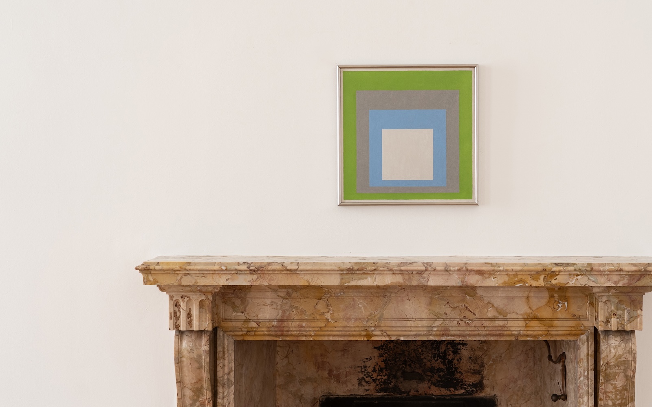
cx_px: 407
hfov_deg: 26.1
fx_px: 1404
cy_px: 205
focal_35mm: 79
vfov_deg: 16.5
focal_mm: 62
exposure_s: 1/160
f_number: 4.5
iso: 640
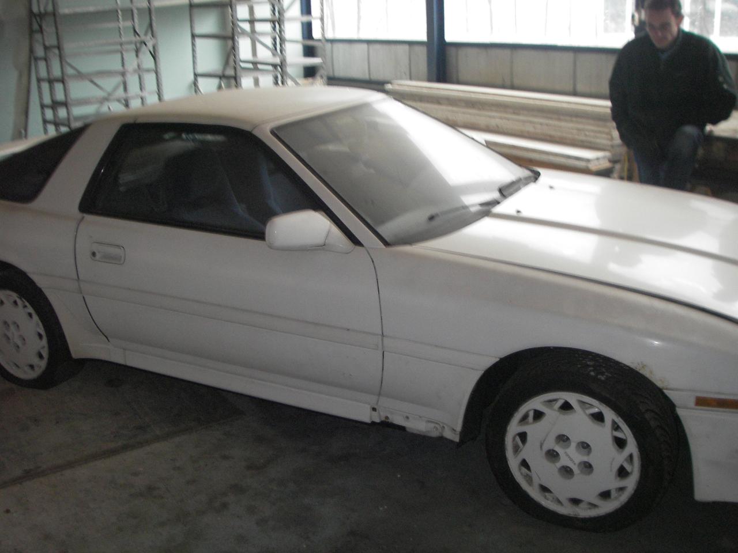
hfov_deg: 49.0
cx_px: 369
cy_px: 276
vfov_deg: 37.7
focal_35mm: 38
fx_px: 810
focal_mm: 6.3
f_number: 3.3
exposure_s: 1/30
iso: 100
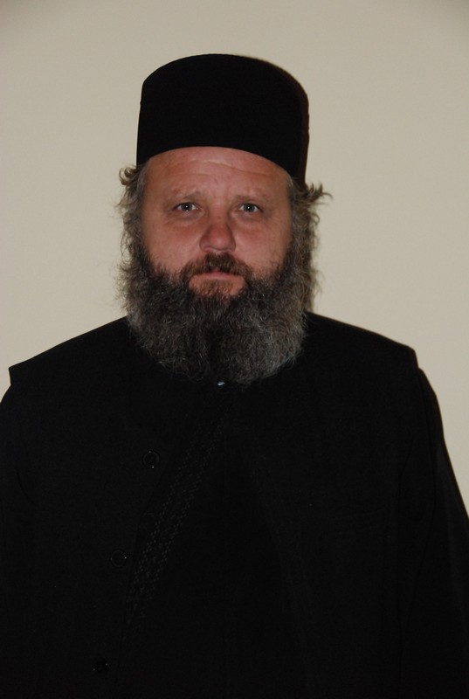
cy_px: 350
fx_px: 1896
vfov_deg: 20.9
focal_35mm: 98
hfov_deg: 14.1
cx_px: 234
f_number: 6.3
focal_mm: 65
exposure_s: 1/60
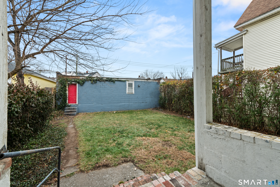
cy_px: 94
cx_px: 140
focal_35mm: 14
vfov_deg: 81.2
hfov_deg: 104.3
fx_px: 109
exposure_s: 1/30
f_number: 11
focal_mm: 14
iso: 200
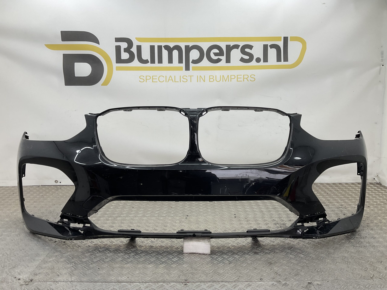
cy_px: 145
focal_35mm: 29
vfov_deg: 48.2
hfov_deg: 61.7
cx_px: 194
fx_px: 324
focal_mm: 3
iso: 16
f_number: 1.8
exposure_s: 1/103
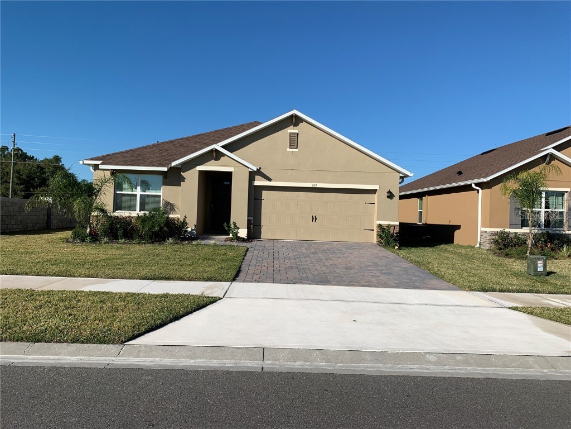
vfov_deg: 53.1
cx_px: 286
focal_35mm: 26
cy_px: 214
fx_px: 429
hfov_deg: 67.3
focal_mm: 4.25
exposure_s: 1/3521
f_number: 1.8
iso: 25
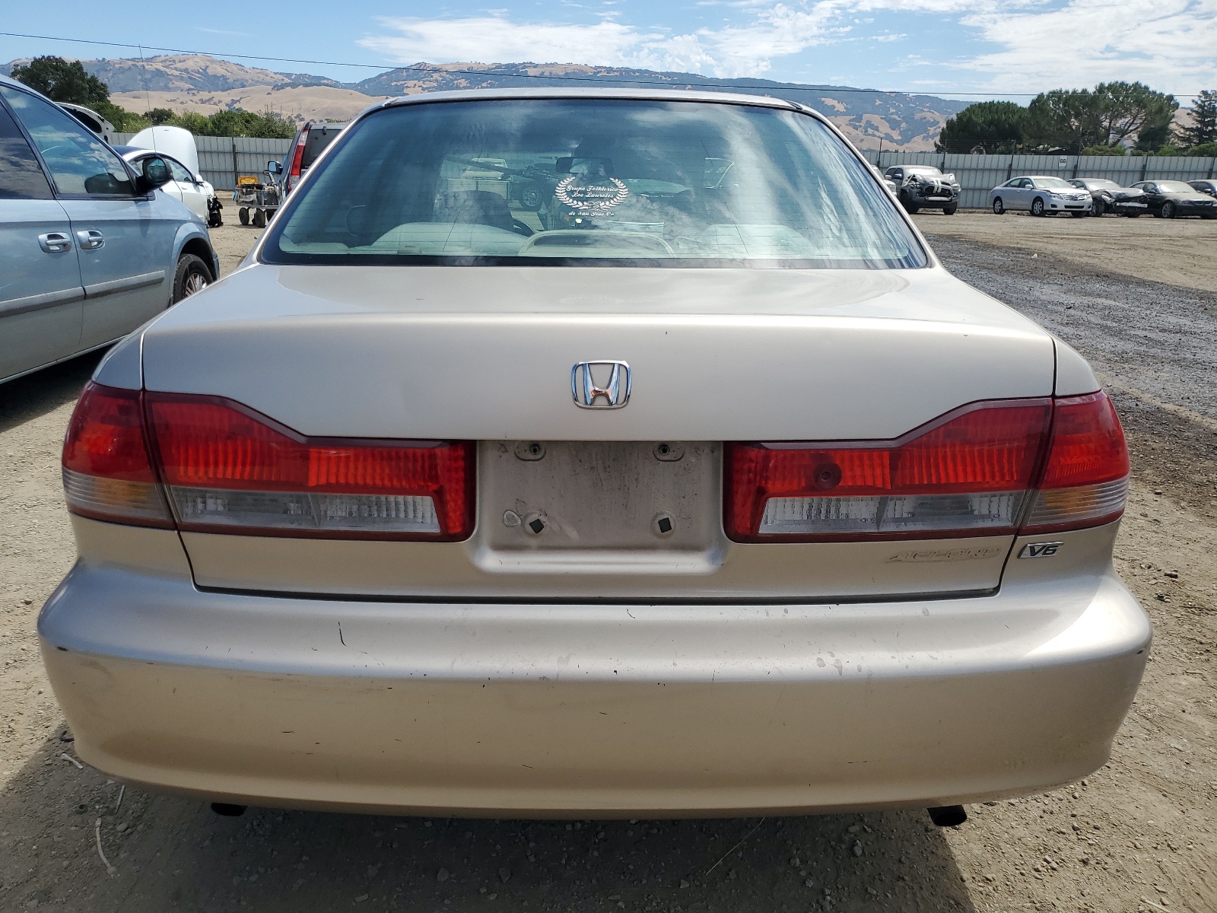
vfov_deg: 53.1
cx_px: 608
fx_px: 914
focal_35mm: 26
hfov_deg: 67.3
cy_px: 456
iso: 50
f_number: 1.5
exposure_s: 1/3333
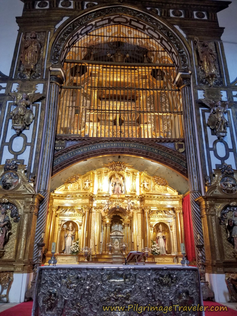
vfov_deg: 67.3
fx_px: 237
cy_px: 158
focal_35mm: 26
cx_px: 118
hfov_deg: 53.1
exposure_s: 1/33
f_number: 1.7
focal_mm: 4.3
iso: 160
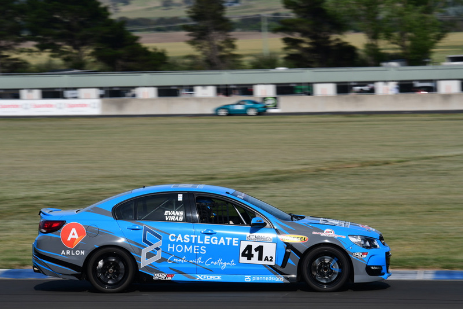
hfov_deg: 9.1
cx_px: 232
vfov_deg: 6.1
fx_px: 2895
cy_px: 154
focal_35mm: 225
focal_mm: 150
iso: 100
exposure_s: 1/250
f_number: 10
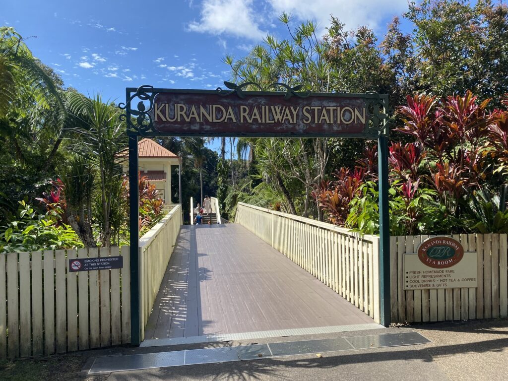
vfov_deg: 53.1
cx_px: 254
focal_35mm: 26
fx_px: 382
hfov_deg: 67.3
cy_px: 190
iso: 32
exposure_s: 1/1898
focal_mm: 4.25
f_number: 1.8
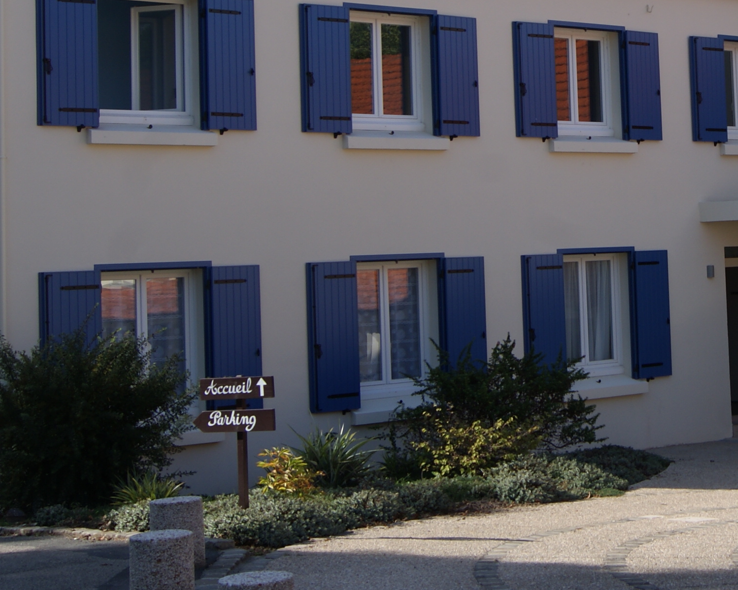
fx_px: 1726
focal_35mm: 79
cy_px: 95
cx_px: 715
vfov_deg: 19.2
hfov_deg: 23.3
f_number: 10
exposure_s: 1/125
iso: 100
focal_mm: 22
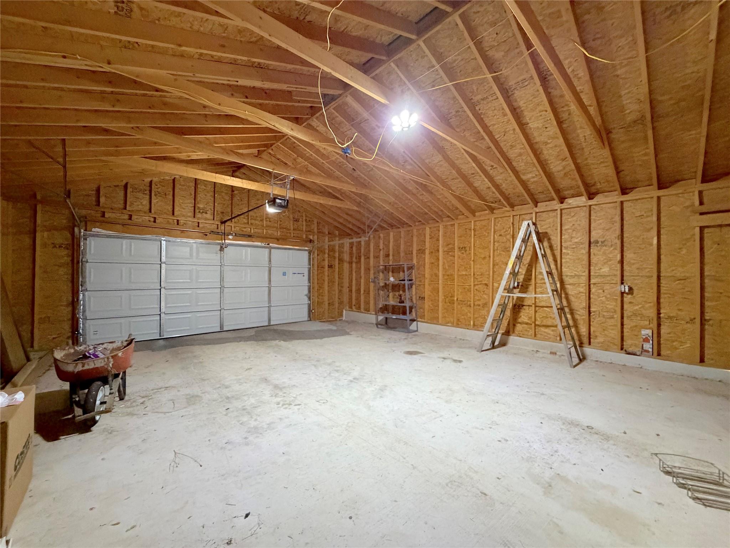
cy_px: 274
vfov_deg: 85.7
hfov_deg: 102.1
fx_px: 295
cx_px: 365
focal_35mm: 14
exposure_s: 1/60
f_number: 2.2
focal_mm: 2.22
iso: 1000
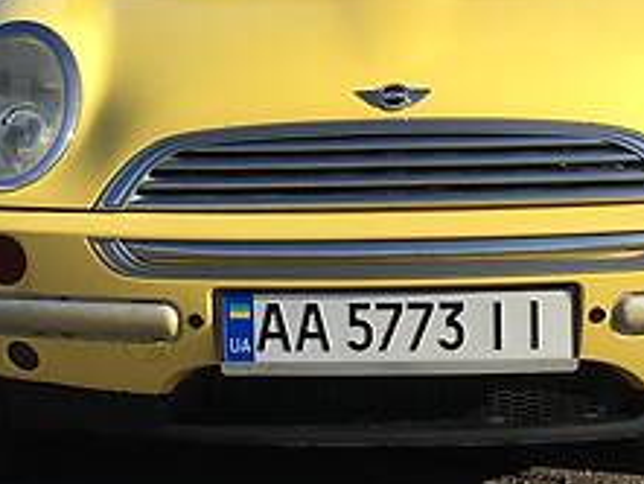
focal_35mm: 105
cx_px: 318
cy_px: 44
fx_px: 1954
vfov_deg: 14.0
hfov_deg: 18.7
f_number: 2.2
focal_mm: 4.2
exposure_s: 1/1304
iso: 25
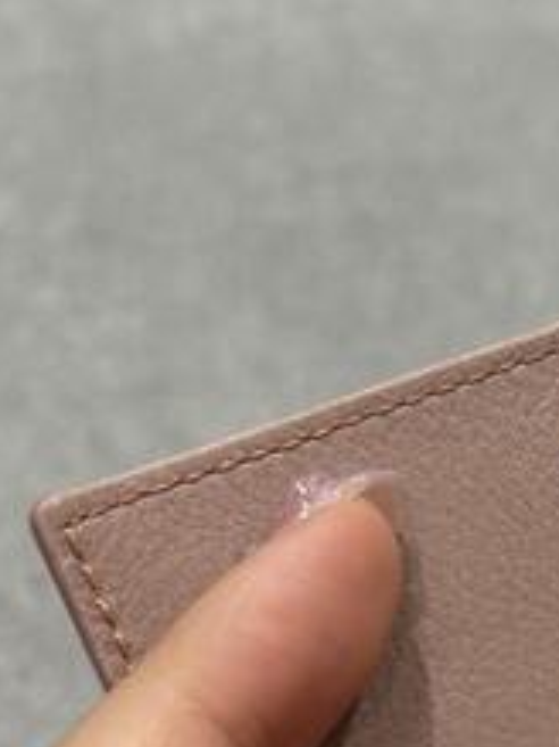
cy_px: 1102
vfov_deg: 18.4
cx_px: 760
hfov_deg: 14.8
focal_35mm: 95
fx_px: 2047
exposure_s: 1/120
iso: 64
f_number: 1.5
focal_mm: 5.7
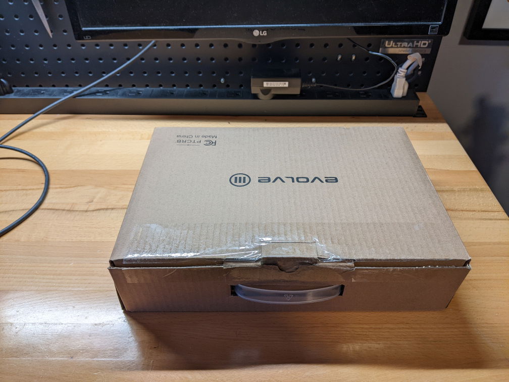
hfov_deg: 65.3
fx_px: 397
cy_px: 191
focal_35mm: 27
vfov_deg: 51.4
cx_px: 254
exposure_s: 1/40
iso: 59
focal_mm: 4.44
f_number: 1.8
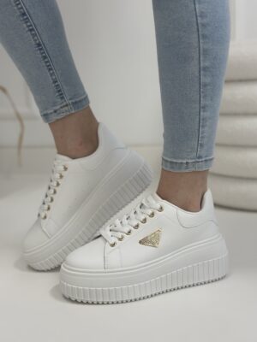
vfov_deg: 39.7
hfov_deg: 30.3
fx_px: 475
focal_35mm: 48
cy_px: 171
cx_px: 128
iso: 80
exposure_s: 1/100
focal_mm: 6.86
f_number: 1.78
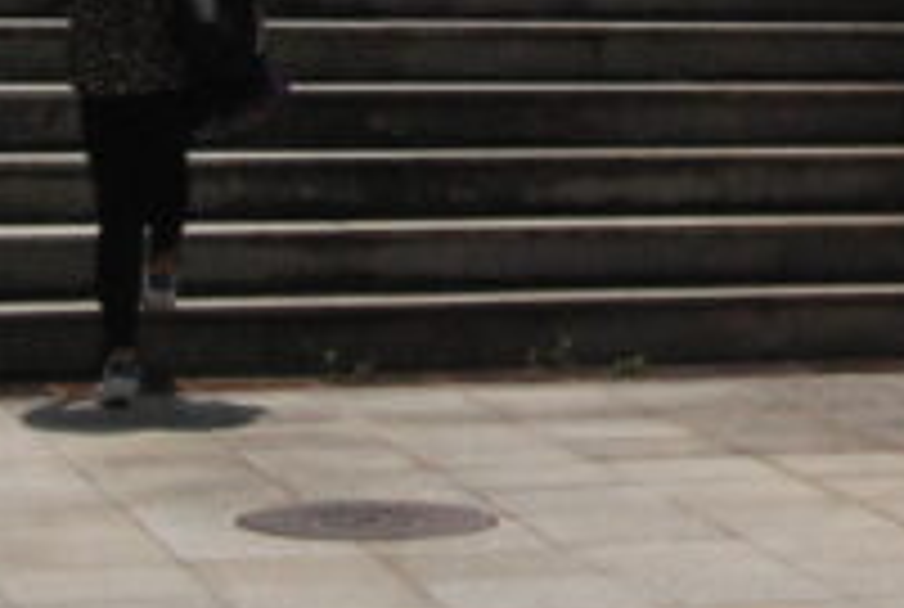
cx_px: 1133
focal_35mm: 169
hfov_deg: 11.8
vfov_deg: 7.9
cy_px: -522
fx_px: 4253
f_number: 18
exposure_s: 1/1250
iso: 1600
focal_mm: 28
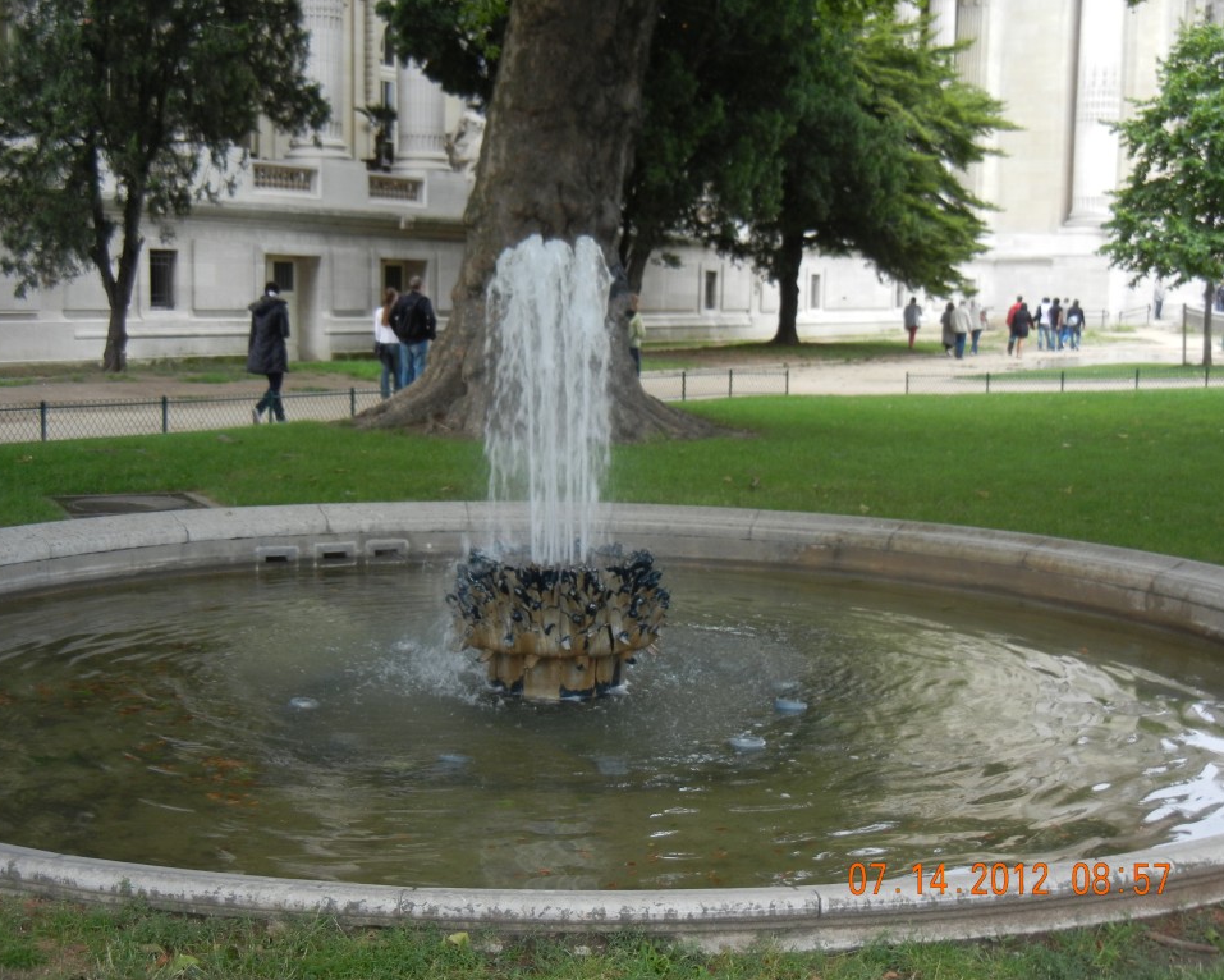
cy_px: 490
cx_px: 596
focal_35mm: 47
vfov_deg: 32.1
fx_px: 1703
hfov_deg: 39.5
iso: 160
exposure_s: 1/78.3
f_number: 3.8
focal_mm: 8.1
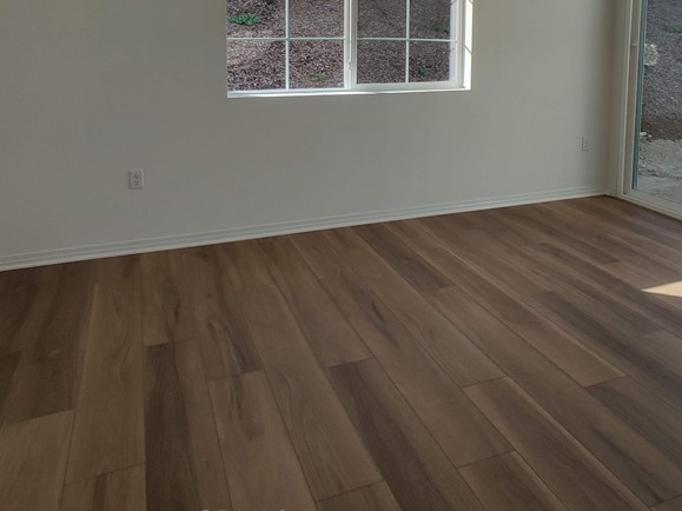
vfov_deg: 53.9
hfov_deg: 73.7
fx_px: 453
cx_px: 377
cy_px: 86
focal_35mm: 23
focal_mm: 2.25
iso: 100
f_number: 2.2
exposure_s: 1/327
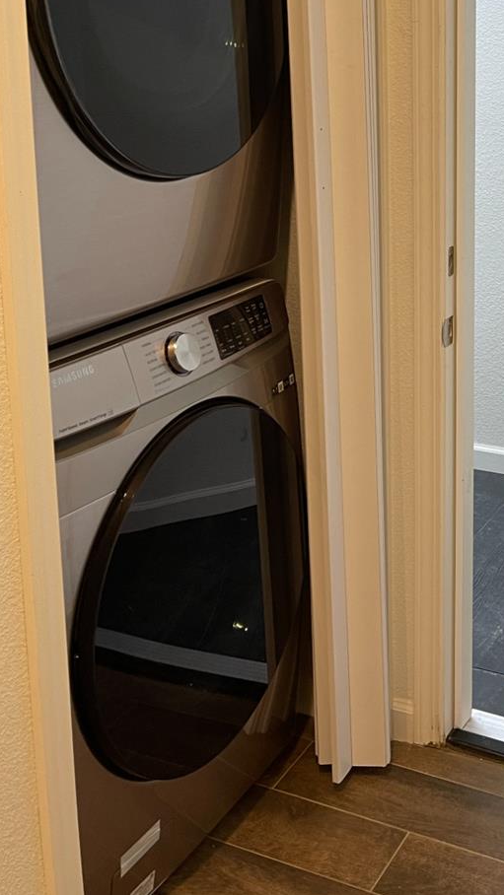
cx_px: 456
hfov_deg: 25.7
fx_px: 1069
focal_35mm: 45
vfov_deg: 43.8
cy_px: 211
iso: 80
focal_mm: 5.1
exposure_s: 1/60
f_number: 1.6
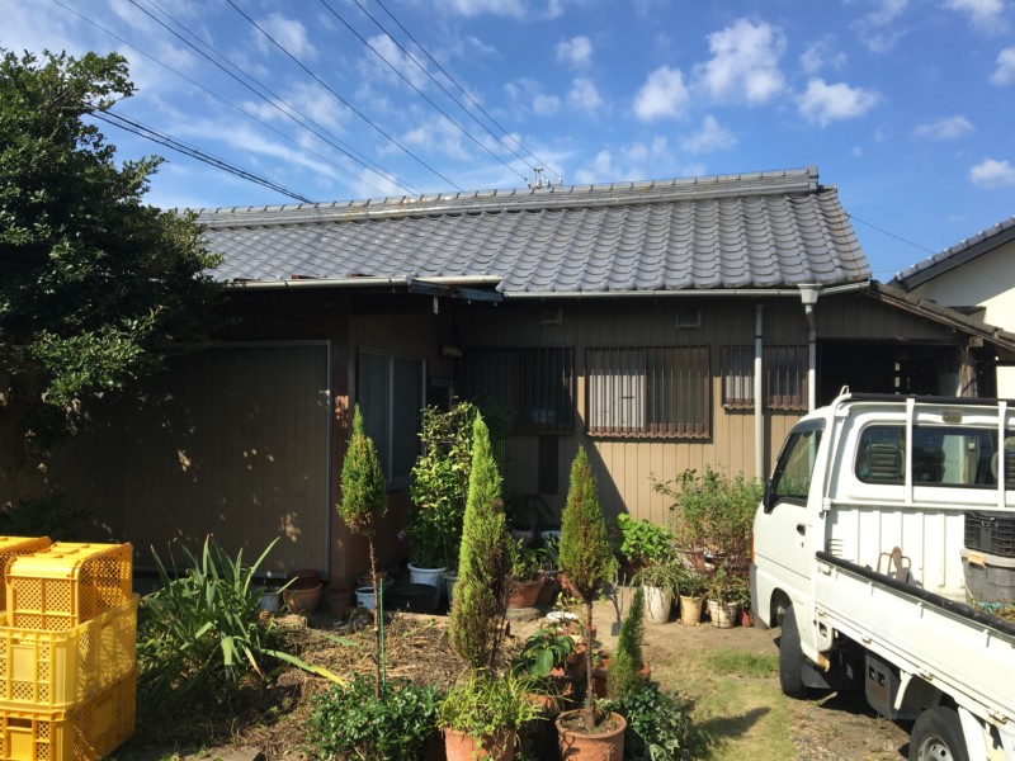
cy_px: 380
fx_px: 850
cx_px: 508
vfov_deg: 48.2
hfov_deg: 61.7
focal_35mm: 29
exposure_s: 1/1241
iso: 25
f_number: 2.2
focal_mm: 4.15
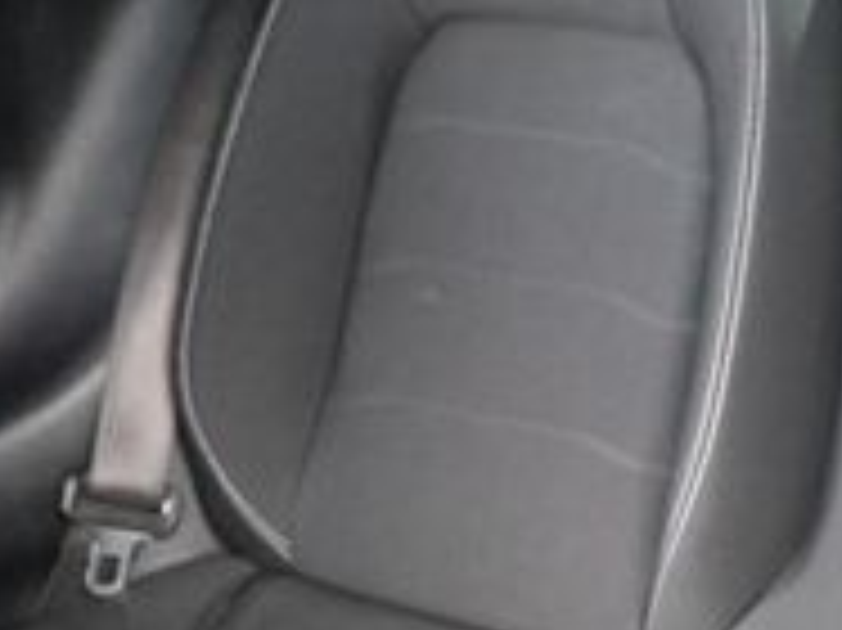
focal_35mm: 79
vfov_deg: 18.1
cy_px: 666
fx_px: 1920
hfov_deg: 22.7
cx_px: 1022
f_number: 3.5
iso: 2800
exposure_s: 1/125
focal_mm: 16
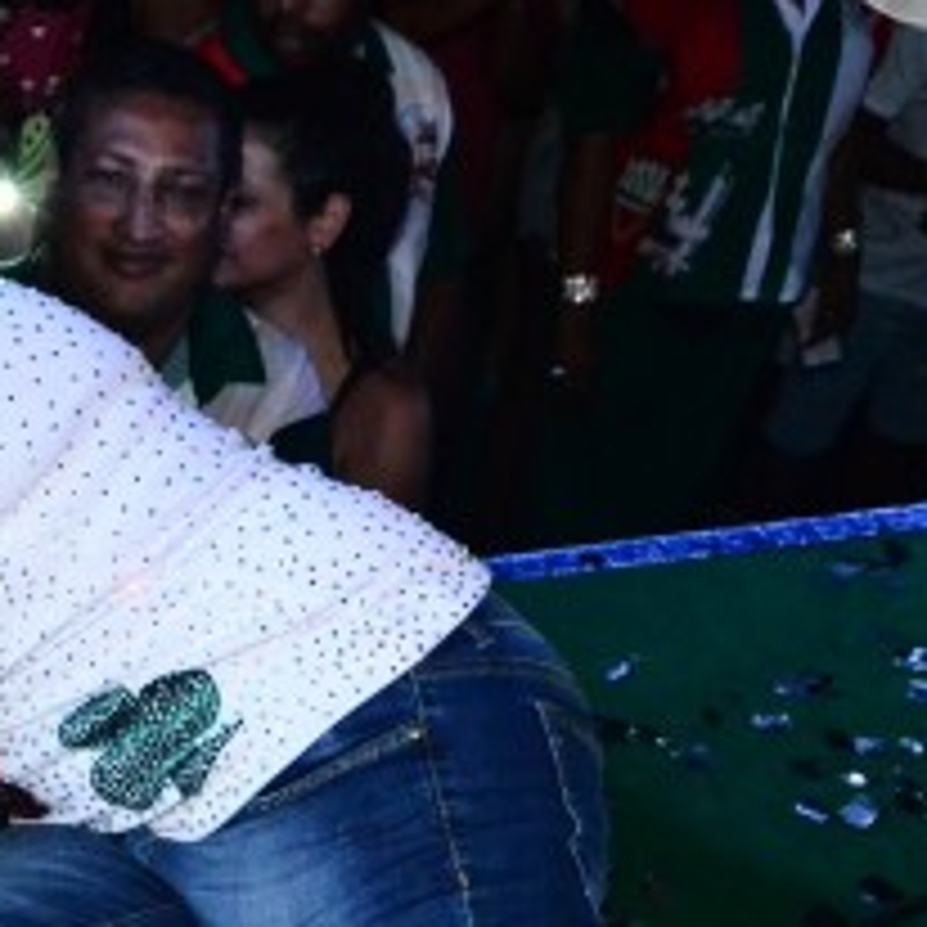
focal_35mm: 86
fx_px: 2606
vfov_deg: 20.1
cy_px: 644
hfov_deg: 18.9
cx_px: -238
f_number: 4.5
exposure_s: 1/250
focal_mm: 24
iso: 5000
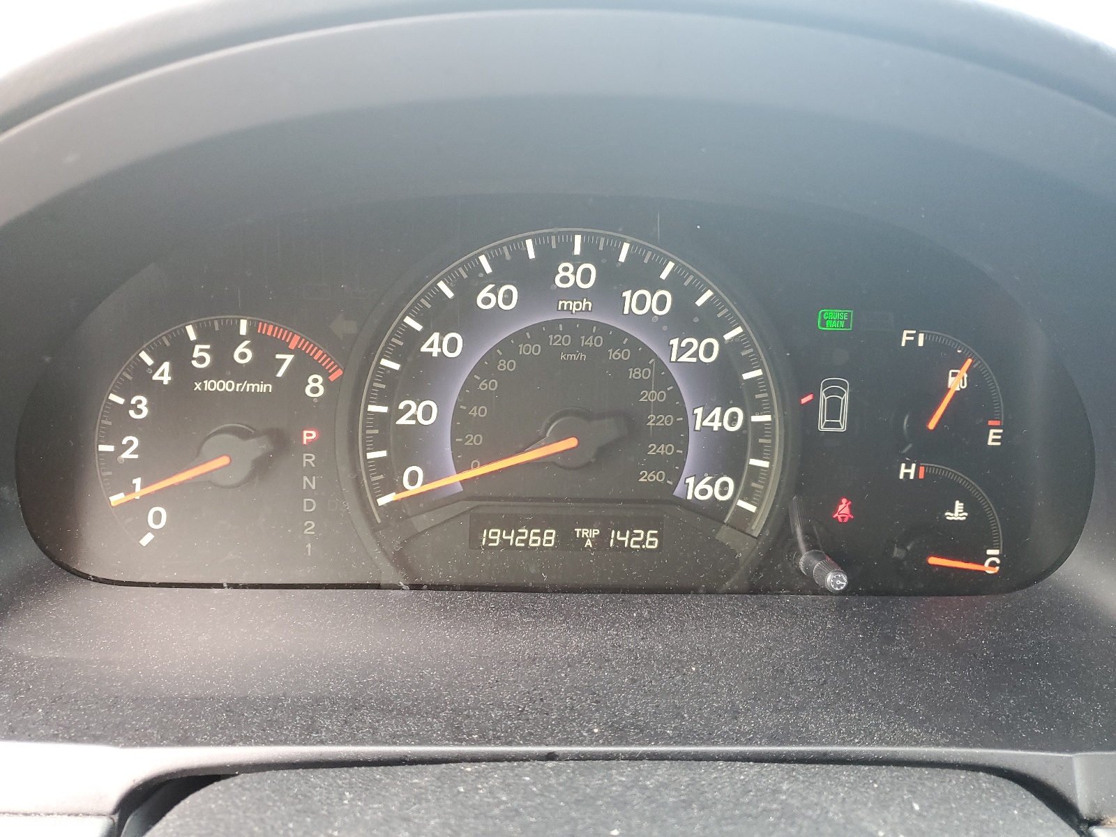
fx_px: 838
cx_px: 558
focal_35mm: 26
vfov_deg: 53.1
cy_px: 418
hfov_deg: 67.3
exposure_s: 1/60.2
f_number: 1.5
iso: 117
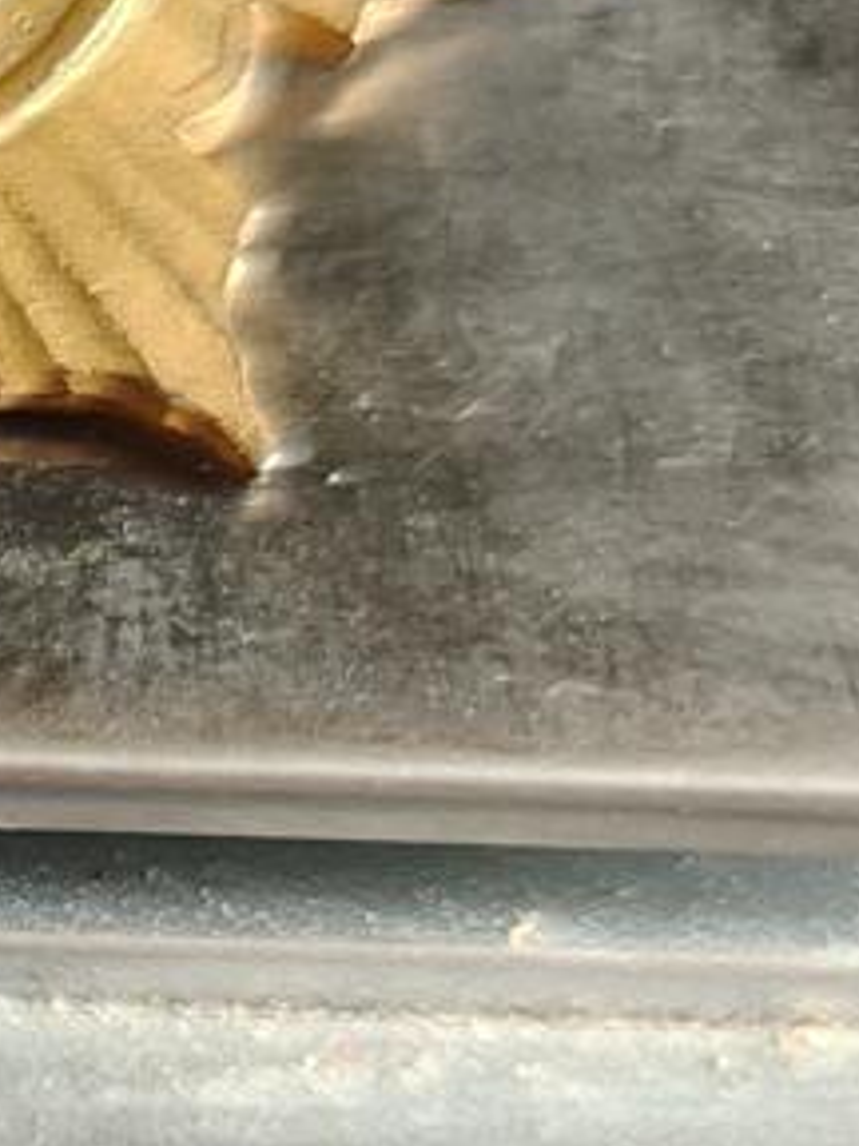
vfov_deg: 13.6
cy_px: 983
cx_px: -1133
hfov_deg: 9.3
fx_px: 4765
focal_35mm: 144
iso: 640
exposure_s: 1/100
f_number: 1.6
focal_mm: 6.06
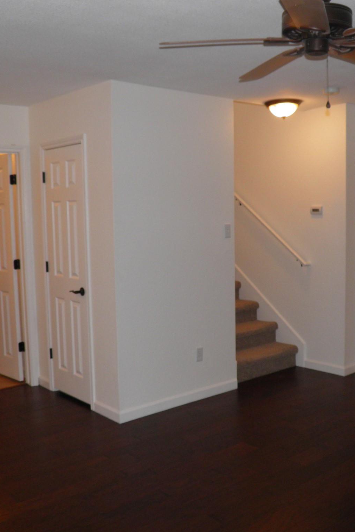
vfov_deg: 49.5
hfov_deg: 34.2
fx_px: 577
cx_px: 198
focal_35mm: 39
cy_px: 267
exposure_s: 1/30
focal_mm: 4.9
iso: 100
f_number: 2.8
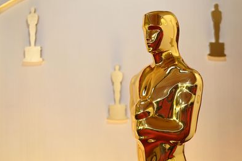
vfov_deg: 13.3
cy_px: 81
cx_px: 123
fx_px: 692
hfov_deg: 19.8
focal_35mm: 103
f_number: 4
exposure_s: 1/60
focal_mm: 101
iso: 200
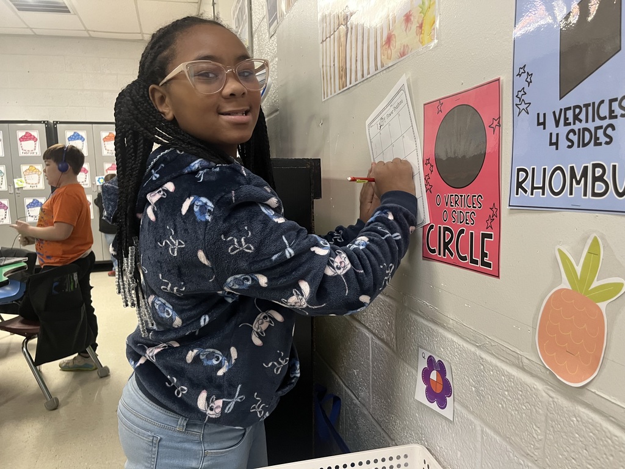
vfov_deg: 53.1
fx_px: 469
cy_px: 234
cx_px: 312
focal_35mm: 26
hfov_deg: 67.3
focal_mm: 5.1
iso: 400
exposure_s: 1/40
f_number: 1.6
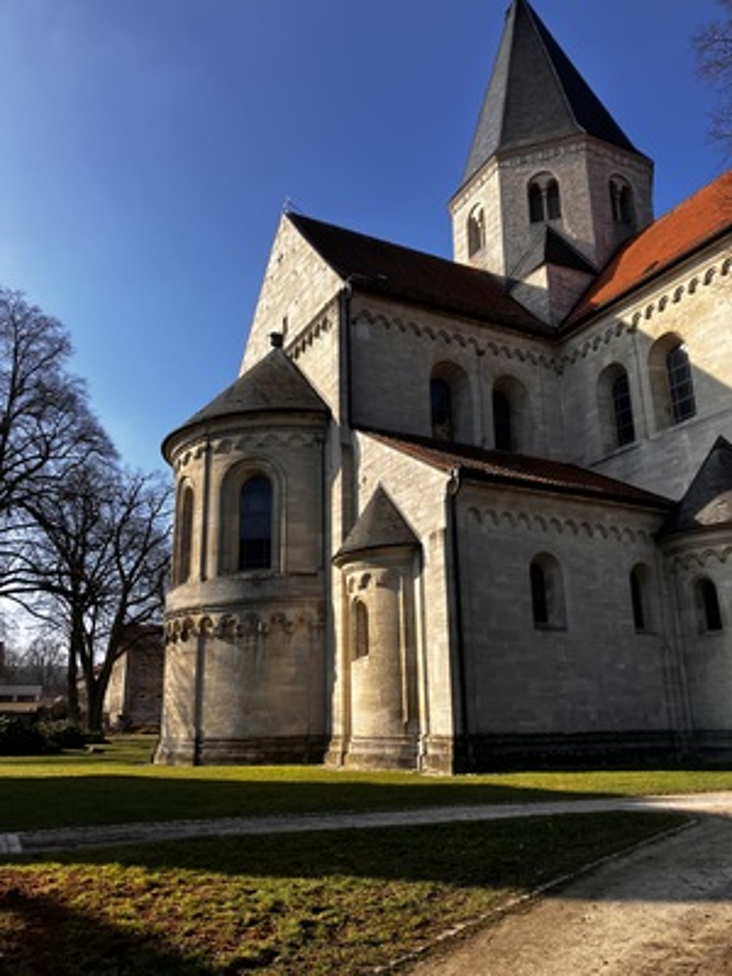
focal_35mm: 28
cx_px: 366
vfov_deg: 63.4
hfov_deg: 49.7
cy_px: 488
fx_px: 789
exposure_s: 1/1279
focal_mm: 3.99
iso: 32
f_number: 1.8
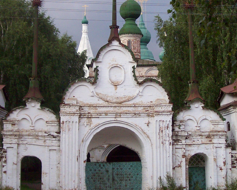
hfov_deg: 23.8
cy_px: 78
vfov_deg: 19.2
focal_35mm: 80
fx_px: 561
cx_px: 118
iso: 80
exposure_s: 1/121
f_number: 3
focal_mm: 7.6
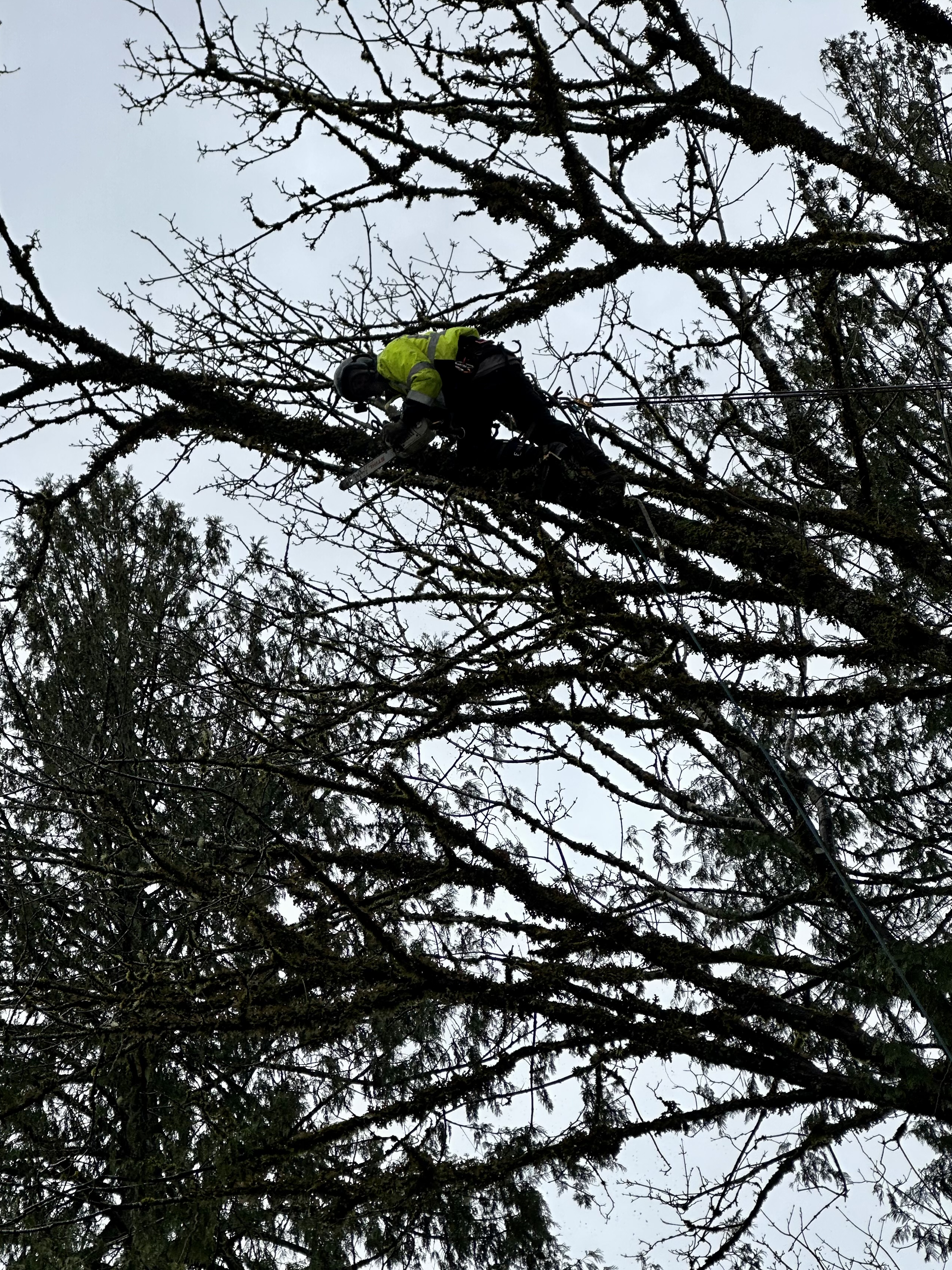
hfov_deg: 16.2
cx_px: 398
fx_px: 3337
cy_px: 728
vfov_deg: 21.5
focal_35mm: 91
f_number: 2.8
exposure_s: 1/1179
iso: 32
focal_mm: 9
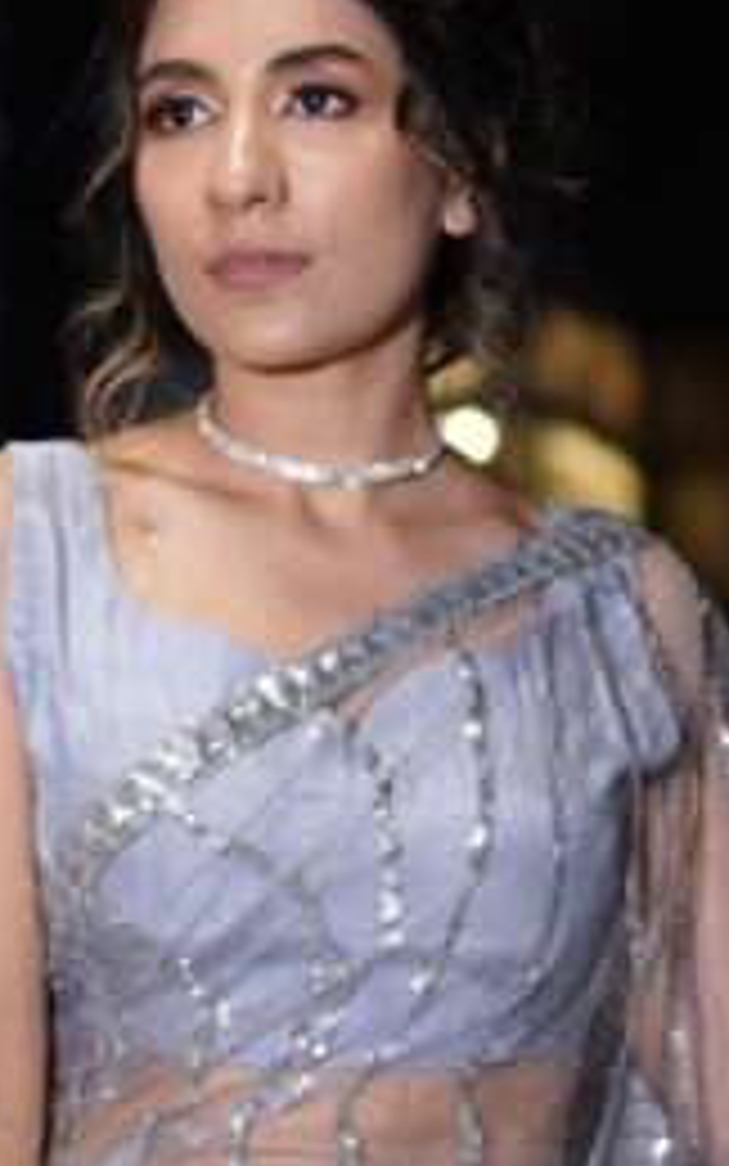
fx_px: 5846
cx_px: 356
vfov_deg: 11.4
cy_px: 752
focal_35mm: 184
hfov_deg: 7.1
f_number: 1.4
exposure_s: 1/100
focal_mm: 35
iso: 800
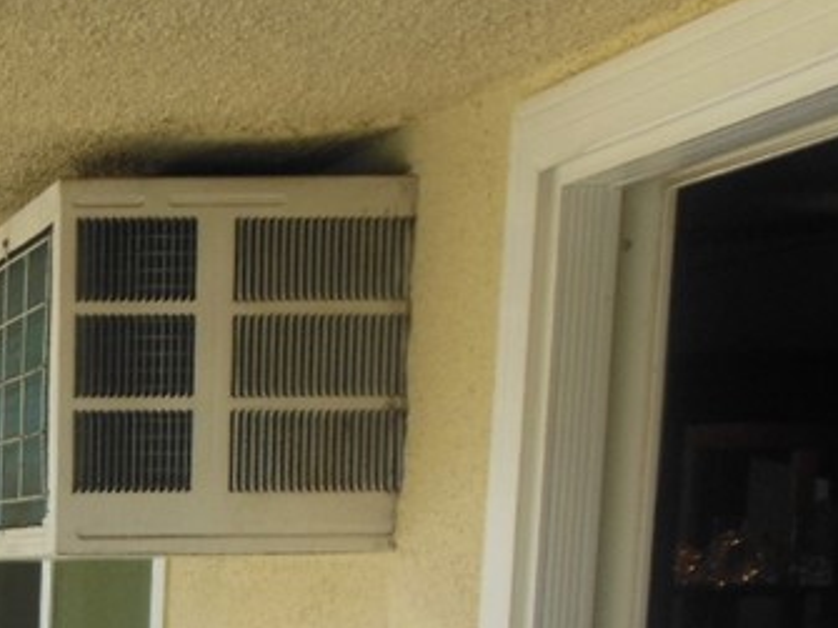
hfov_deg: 17.5
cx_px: -413
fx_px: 2444
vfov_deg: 13.8
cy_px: 913
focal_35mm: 101
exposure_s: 1/320
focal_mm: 6
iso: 125
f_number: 3.5
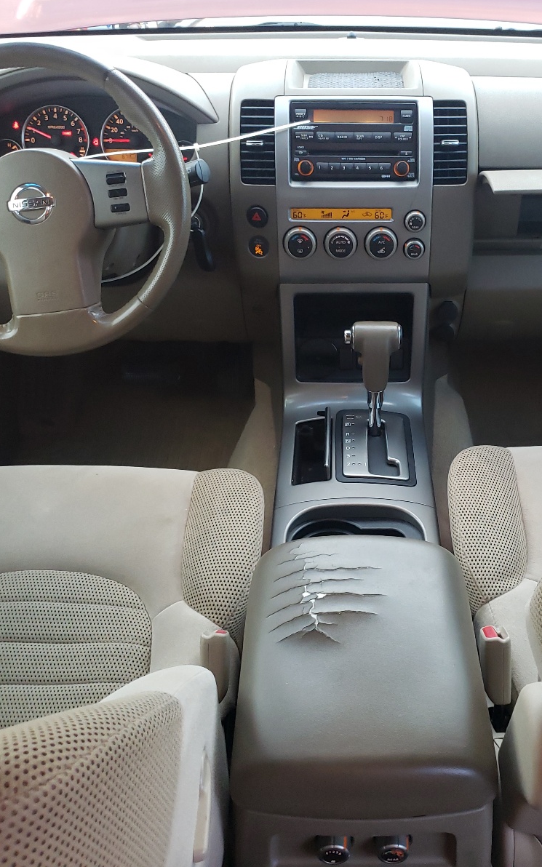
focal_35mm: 37
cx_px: 354
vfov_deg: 52.7
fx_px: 874
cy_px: 431
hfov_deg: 34.2
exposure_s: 1/50
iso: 205
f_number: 1.5
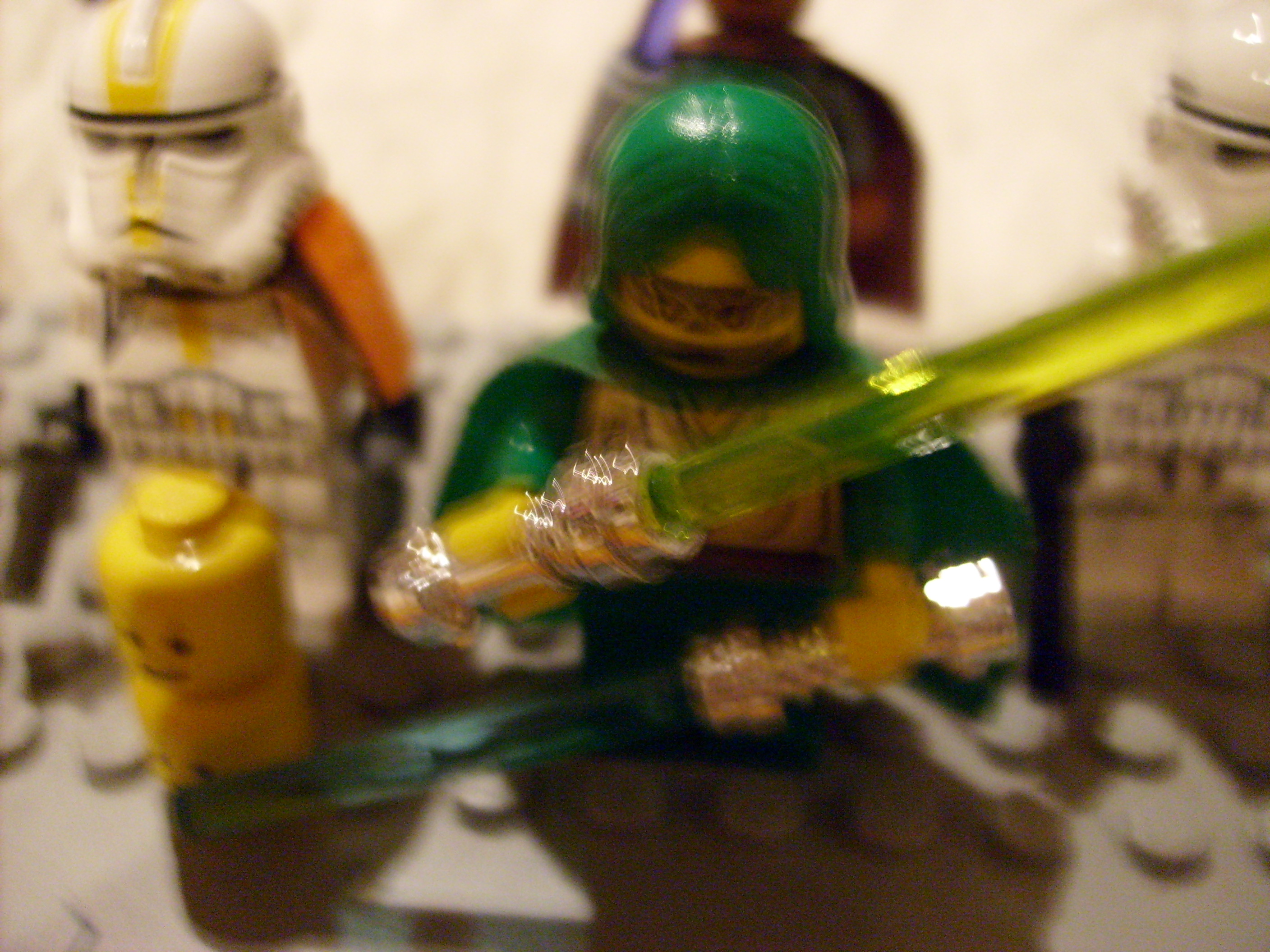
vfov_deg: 40.7
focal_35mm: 35
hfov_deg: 52.6
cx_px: 635
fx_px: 1284
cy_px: 476
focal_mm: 5.8
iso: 200
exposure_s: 1/2
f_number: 2.8
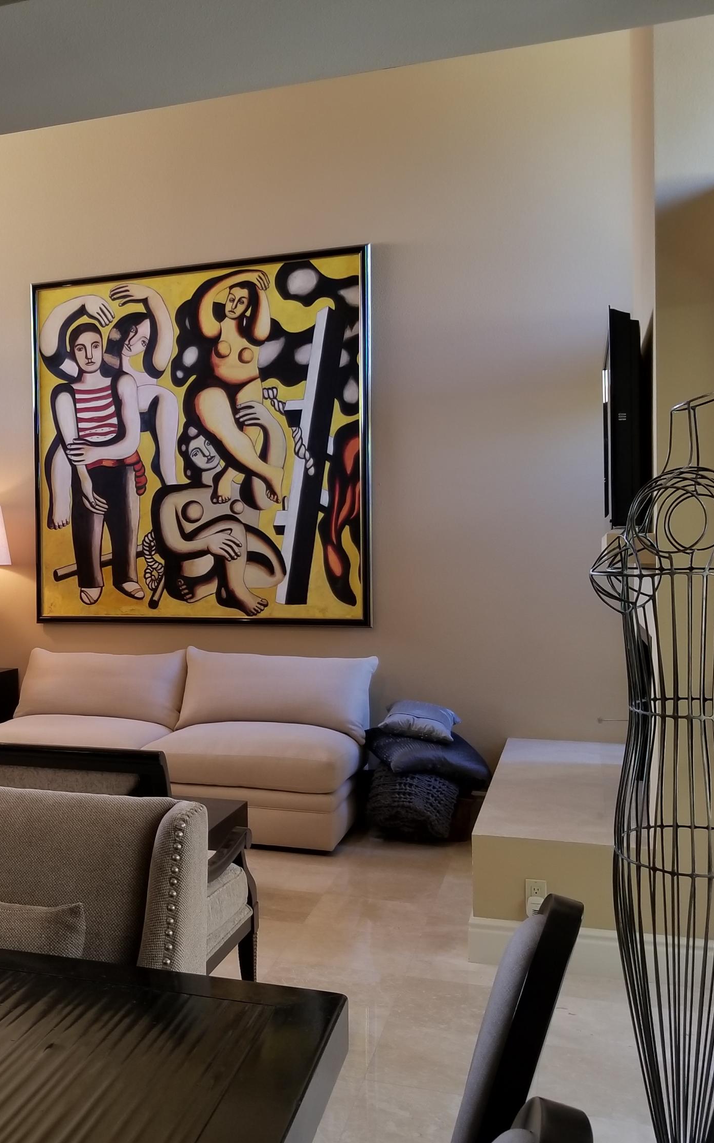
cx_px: 68
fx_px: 1152
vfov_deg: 52.7
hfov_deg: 32.7
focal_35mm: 37
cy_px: 575
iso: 100
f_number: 1.7
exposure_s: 1/60
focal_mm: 4.25
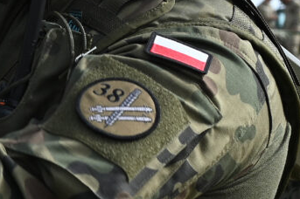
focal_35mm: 258
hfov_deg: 7.5
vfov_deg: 5.3
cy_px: 170
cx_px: -396
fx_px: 2146
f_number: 6.3
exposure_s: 1/320
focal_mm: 34.5
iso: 100
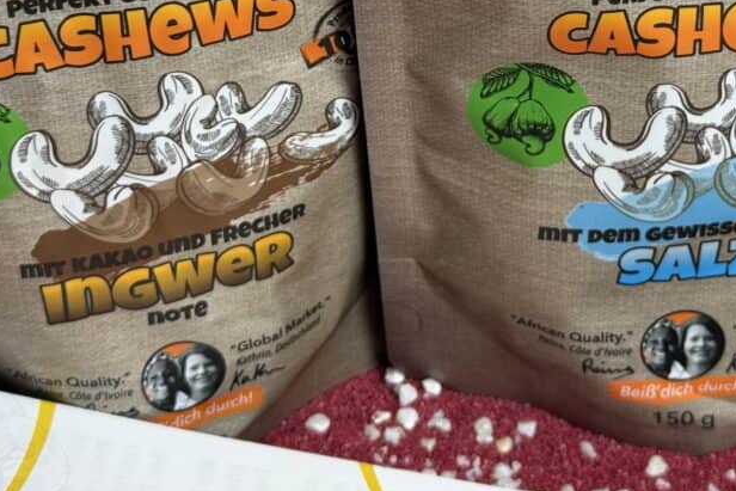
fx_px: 1697
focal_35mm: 83
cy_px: 35
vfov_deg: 16.2
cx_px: 434
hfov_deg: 24.4
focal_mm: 6.76
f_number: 1.78
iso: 64
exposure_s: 1/50
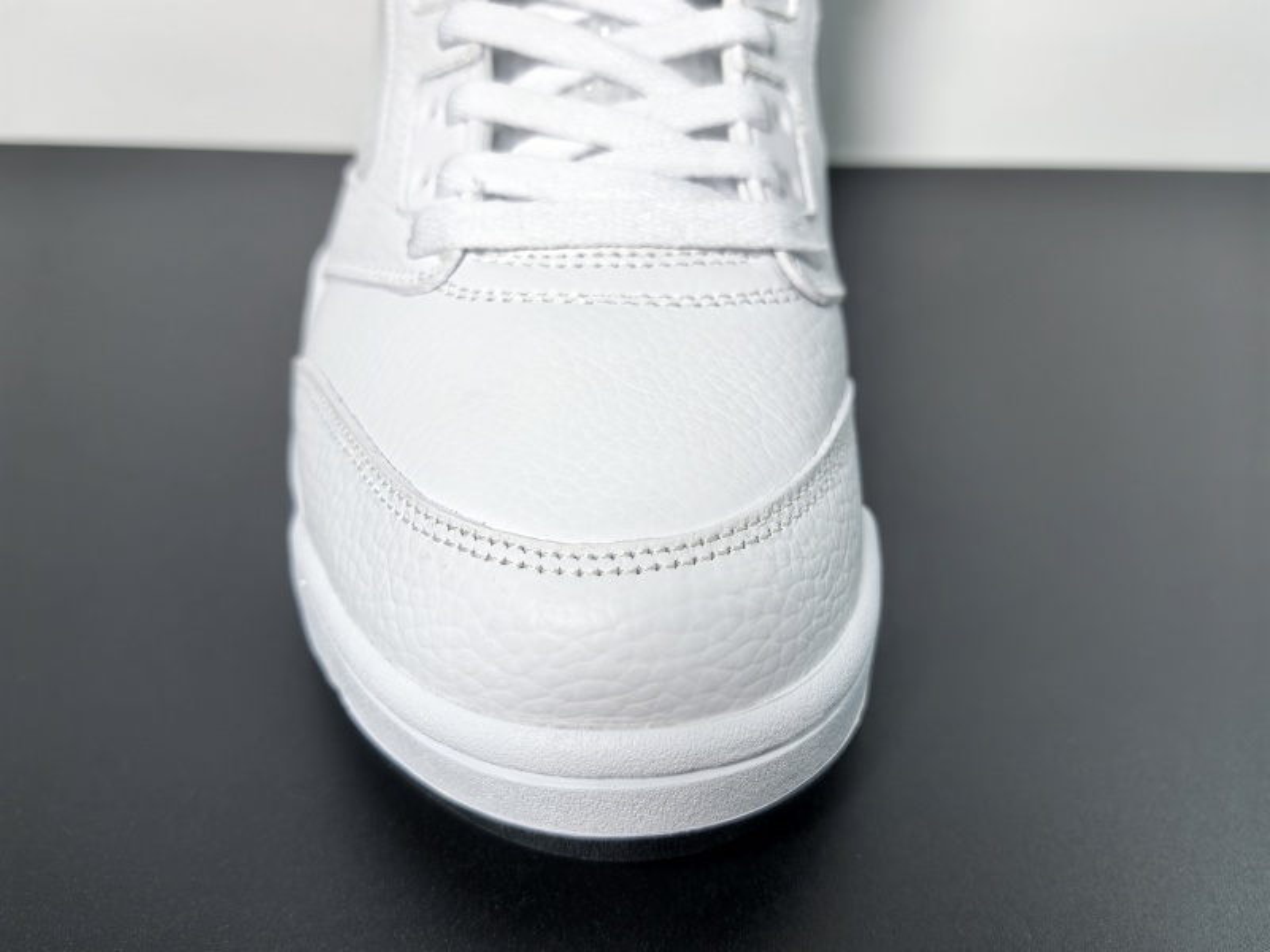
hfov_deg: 65.3
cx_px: 635
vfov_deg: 51.4
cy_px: 476
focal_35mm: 27
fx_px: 991
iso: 400
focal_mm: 6.98
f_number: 2
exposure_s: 1/1567
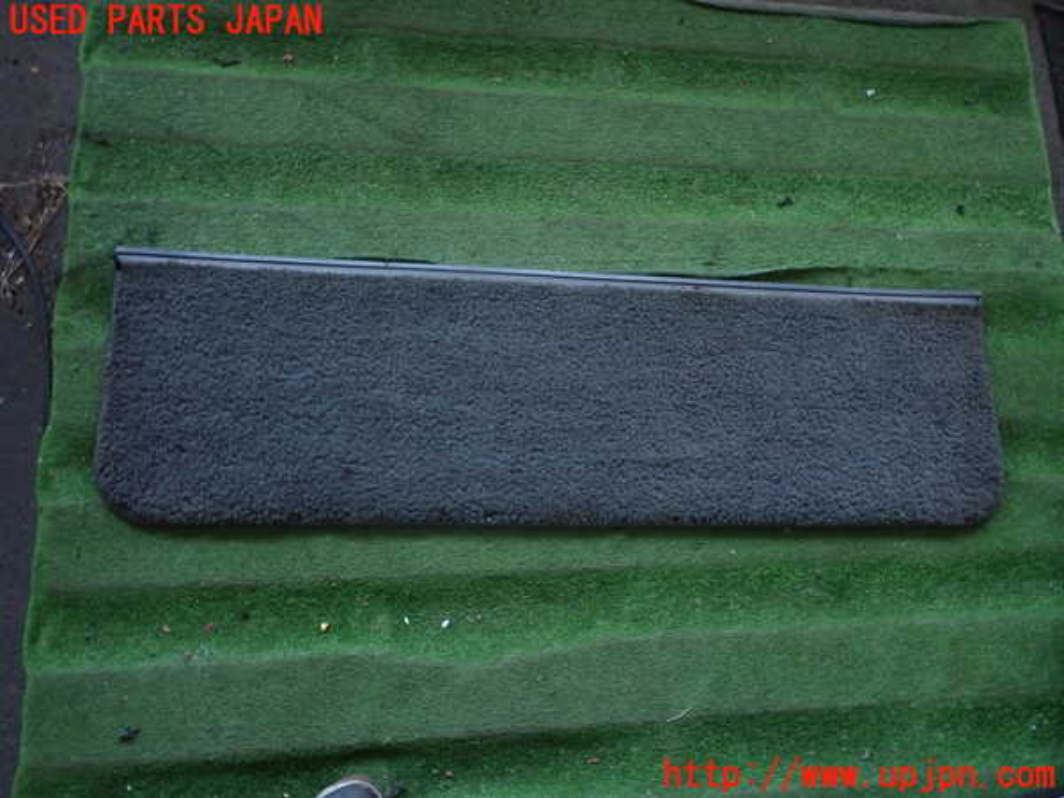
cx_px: 532
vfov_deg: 54.9
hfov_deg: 69.4
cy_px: 399
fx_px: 768
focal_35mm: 25
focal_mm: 4.5
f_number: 2
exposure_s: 1/30
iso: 500
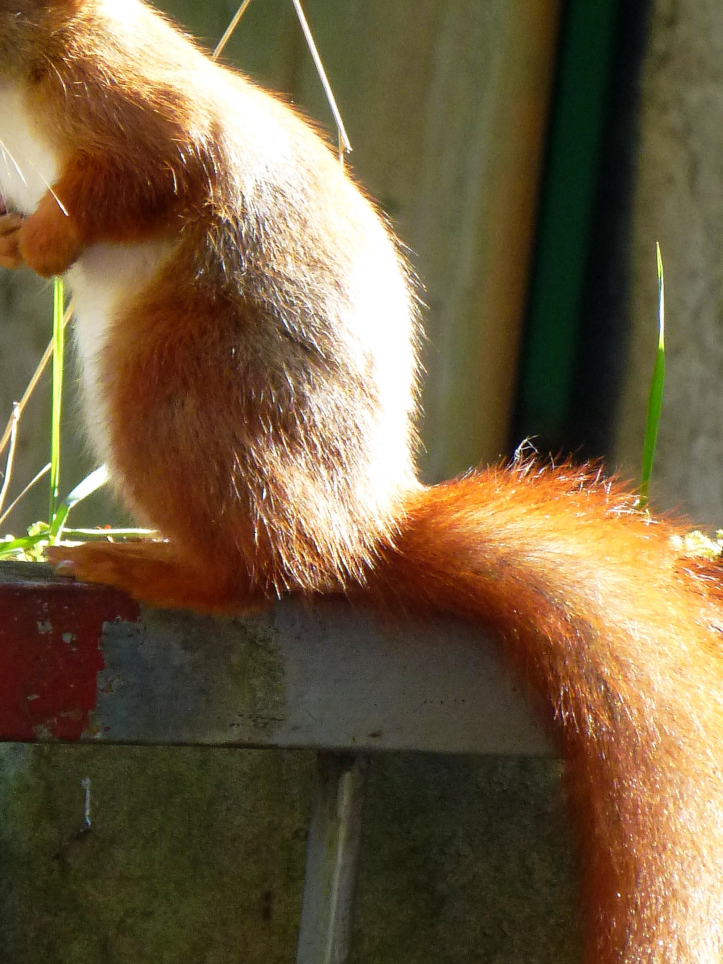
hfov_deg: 2.8
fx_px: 14676
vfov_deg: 3.8
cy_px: 478
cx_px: 285
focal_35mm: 527
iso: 250
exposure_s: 1/100
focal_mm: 47.7
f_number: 5.6
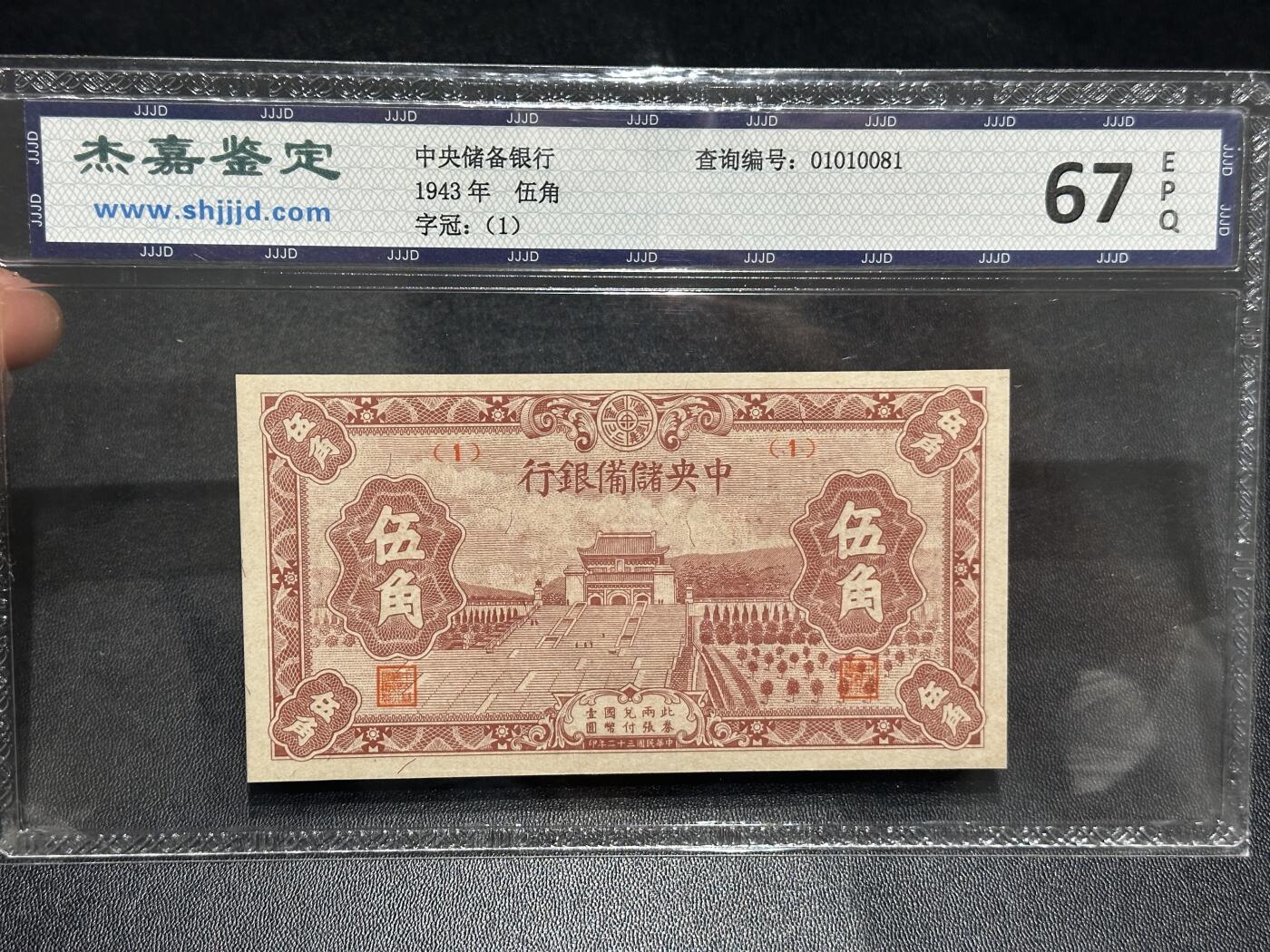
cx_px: 635
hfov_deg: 39.7
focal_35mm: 48
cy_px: 476
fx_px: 1761
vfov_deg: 30.3
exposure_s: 1/50
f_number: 1.78
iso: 160
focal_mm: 6.86
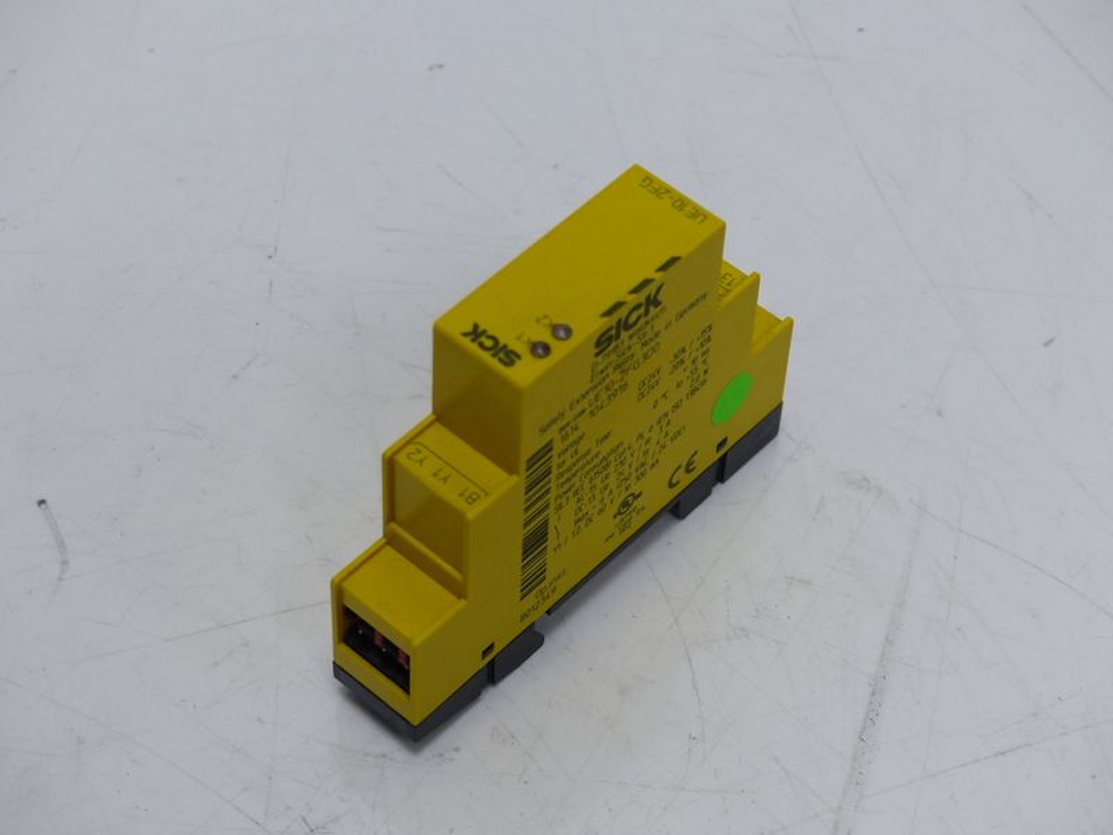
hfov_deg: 22.8
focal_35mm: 86
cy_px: 418
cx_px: 556
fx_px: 2765
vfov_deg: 17.2
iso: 125
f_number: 2.8
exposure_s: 1/60
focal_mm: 15.5
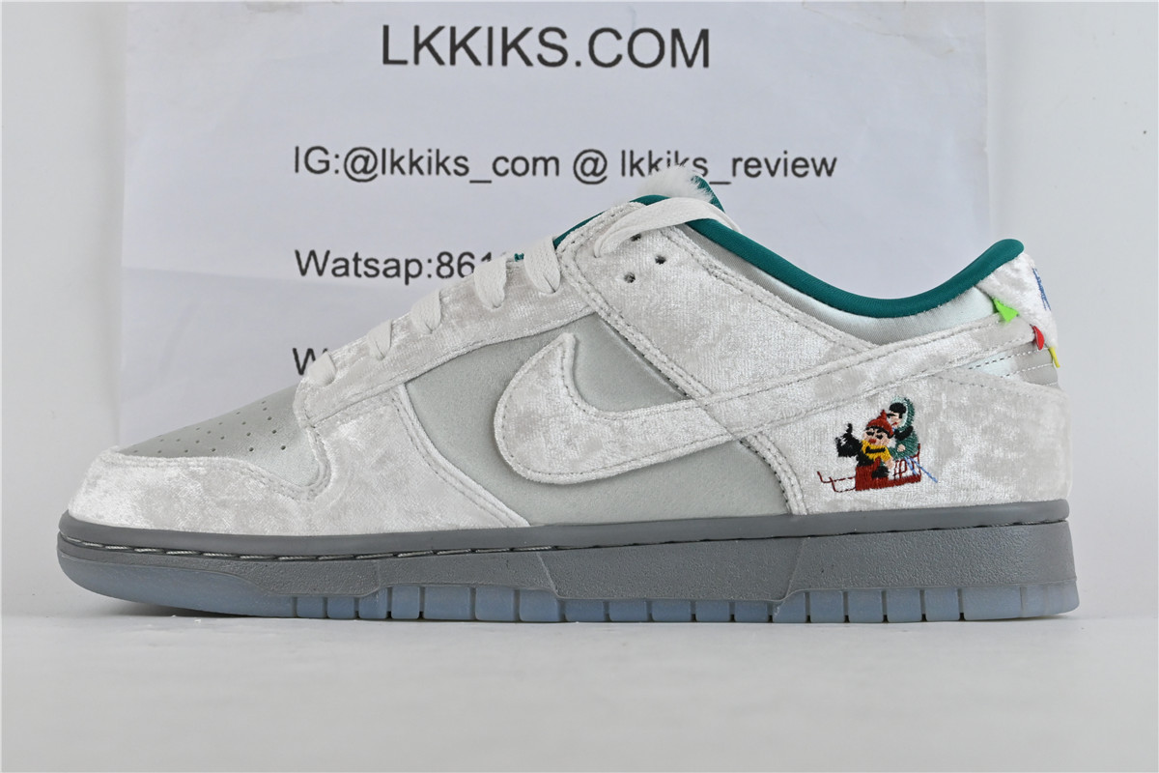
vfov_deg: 22.1
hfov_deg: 32.6
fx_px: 1980
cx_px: 580
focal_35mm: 62
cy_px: 386
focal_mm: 41
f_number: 10
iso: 1000
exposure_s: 1/125
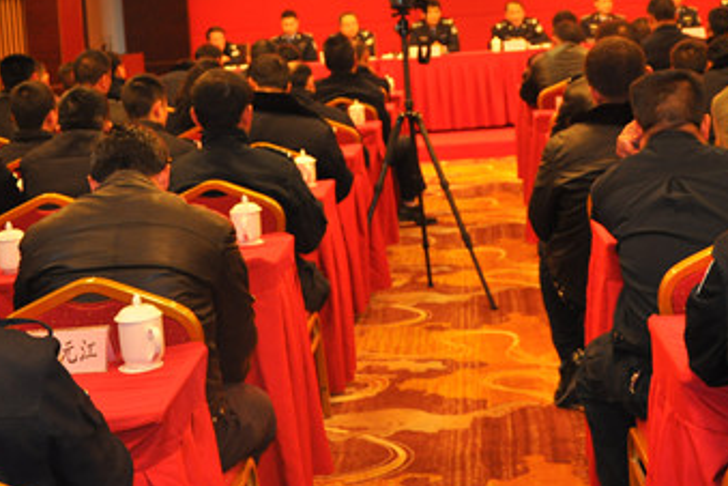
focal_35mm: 69
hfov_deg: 29.2
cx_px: 425
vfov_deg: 19.4
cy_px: 67
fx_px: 1395
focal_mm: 26
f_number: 4
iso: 800
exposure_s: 1/80
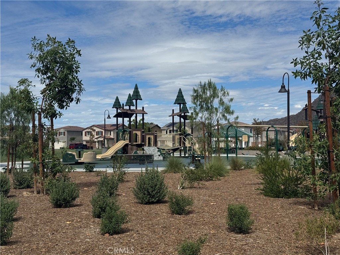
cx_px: 170
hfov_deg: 39.7
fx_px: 471
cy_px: 128
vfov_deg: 30.3
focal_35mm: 48
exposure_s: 1/7937
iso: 64
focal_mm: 6.76
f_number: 1.78
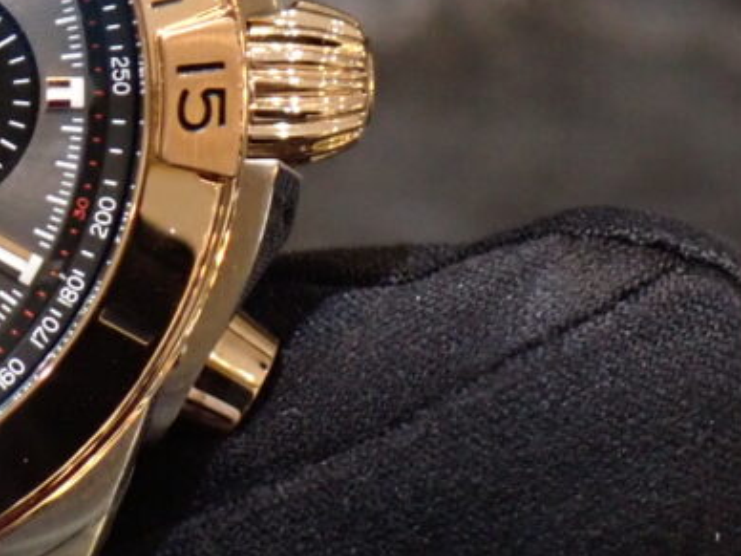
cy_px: -21
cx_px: -292
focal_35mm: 309
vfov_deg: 4.8
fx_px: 6615
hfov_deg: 6.3
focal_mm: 18
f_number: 4.9
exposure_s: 1/60
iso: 800
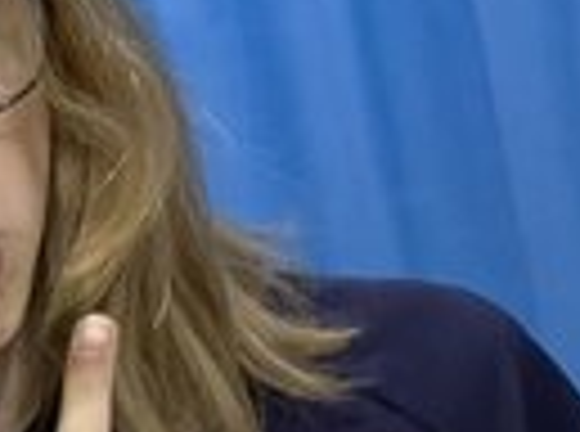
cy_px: 544
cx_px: -135
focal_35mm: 112
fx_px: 1871
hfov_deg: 16.8
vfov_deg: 12.8
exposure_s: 1/30
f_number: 2.2
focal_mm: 2.71
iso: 500
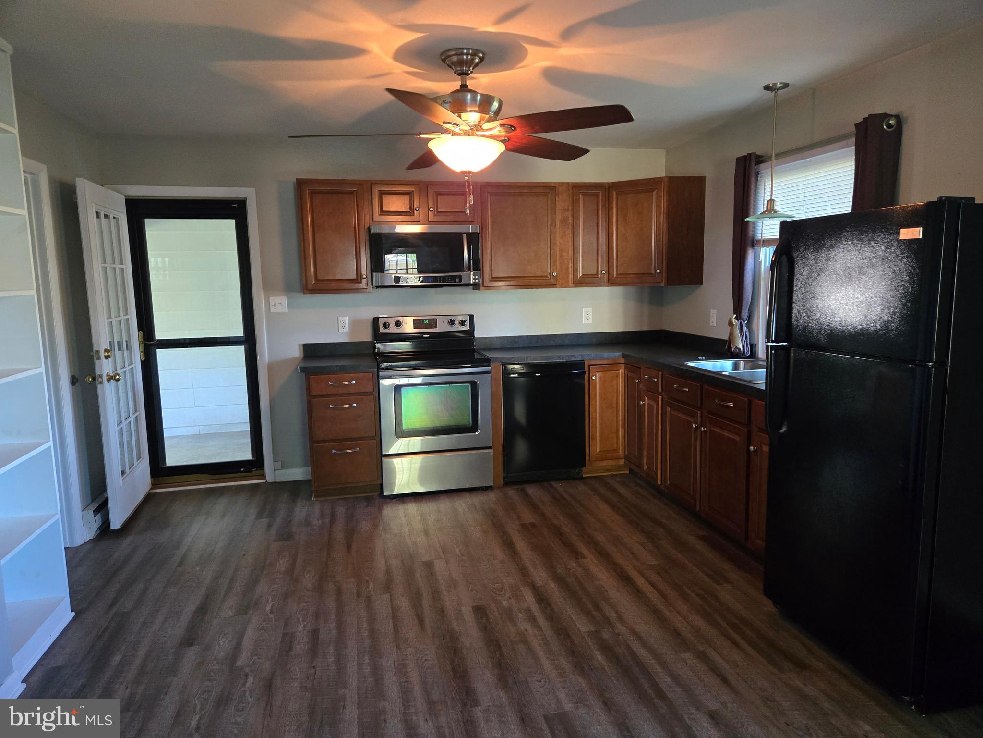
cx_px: 492
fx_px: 653
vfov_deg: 58.9
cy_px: 369
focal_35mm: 23
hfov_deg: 73.9
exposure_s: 1/60
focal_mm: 5.4
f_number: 1.8
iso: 800
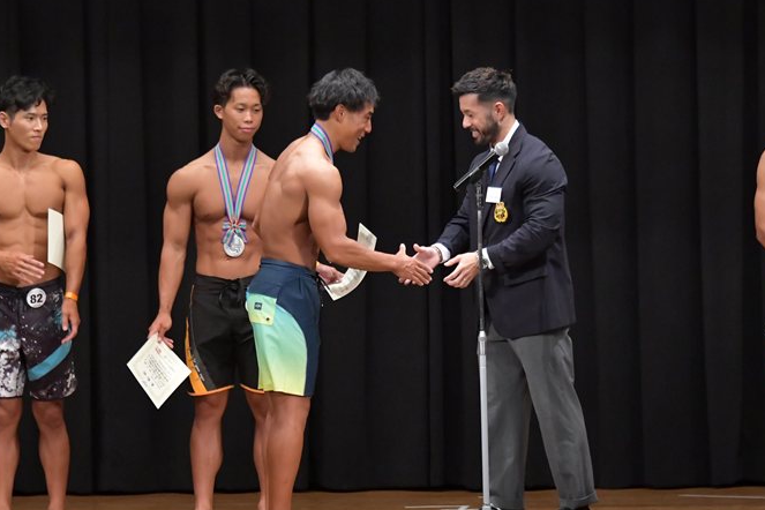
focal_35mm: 236
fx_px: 5015
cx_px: 361
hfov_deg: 8.7
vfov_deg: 5.8
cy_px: 283
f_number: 5.6
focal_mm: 135
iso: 6400
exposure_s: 1/400
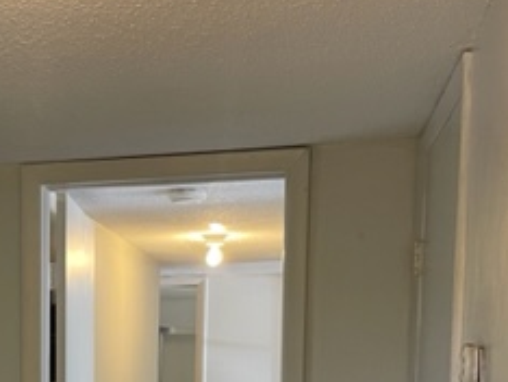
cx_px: 50
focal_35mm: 71
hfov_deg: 26.5
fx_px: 1043
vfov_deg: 19.5
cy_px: 458
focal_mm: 4.2
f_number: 1.6
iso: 125
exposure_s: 1/60
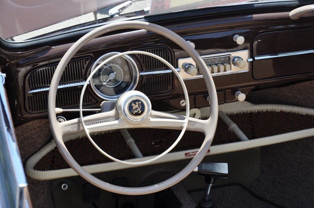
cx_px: 157
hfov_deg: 20.9
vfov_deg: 14.0
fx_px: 849
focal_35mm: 98
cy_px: 104
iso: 200
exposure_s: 1/250
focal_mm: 65
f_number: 8
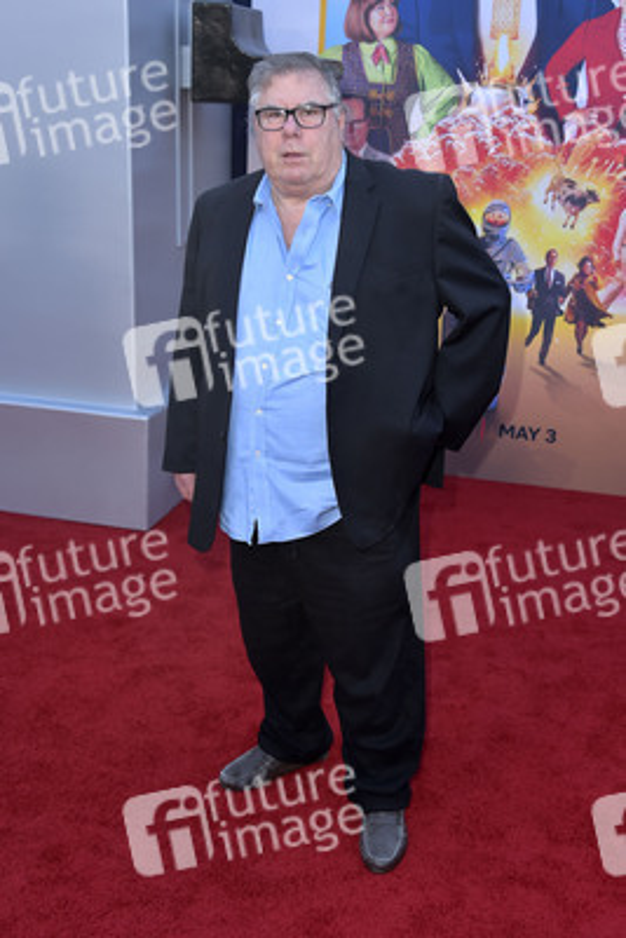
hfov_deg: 37.9
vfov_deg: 54.4
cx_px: 313
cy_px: 469
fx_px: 912
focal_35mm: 35
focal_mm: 35
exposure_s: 1/250
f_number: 6.3
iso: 320
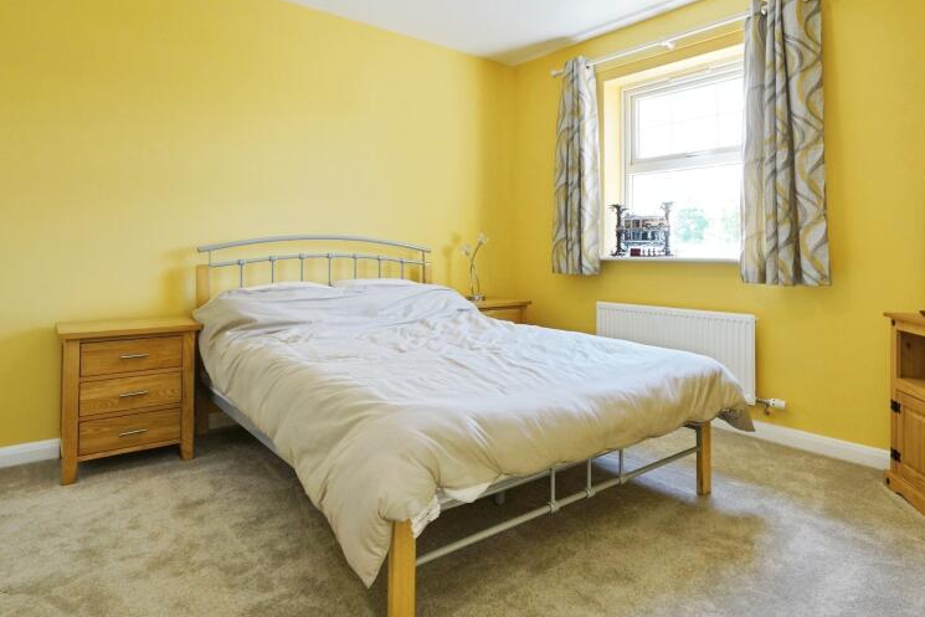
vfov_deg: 56.8
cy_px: 246
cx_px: 487
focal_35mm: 22
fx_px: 565
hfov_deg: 78.5
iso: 2000
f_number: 8
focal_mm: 16
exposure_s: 1/125
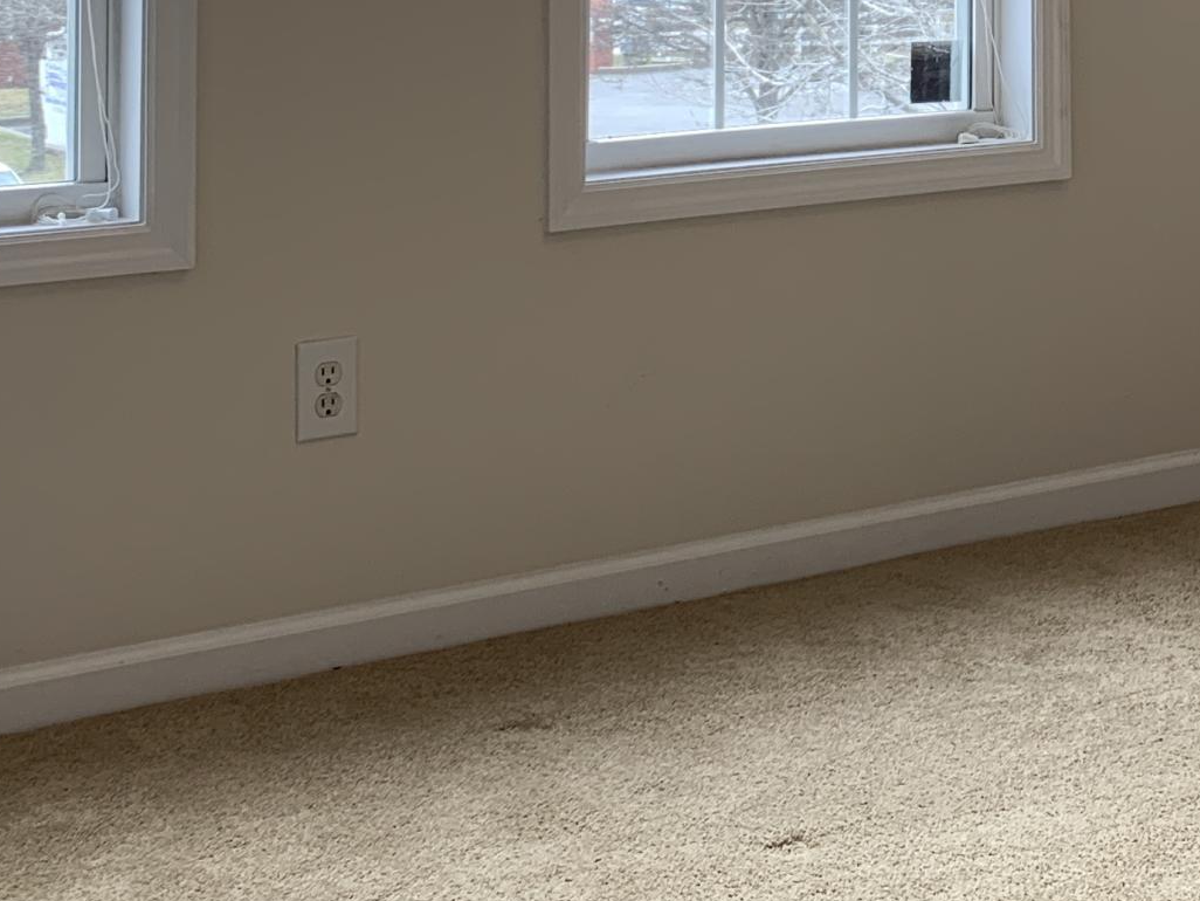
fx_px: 2635
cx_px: 1157
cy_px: -220
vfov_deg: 18.3
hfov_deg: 24.6
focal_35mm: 76
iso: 40
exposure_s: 1/120
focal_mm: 4.25
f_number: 1.8
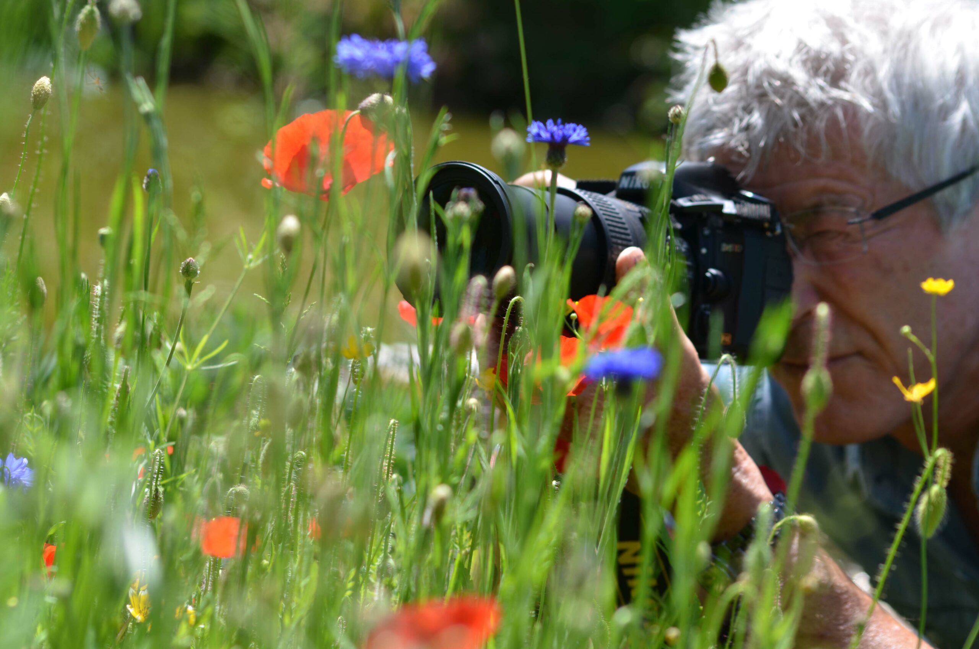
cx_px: 490
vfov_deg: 10.6
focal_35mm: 129
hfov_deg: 15.9
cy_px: 324
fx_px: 3501
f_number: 5
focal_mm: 86
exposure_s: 1/400
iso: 100
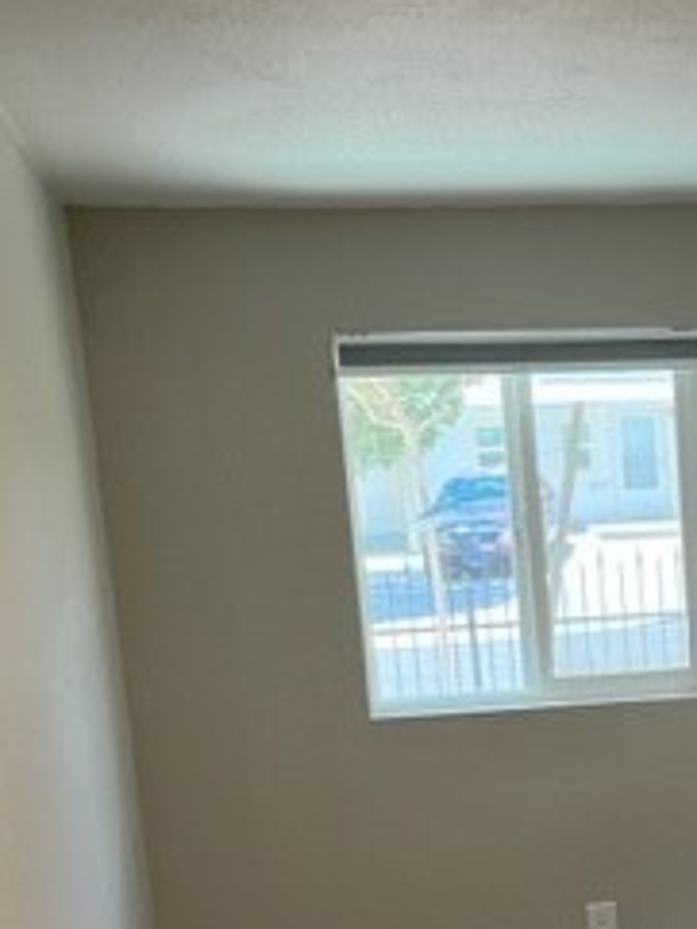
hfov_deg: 20.3
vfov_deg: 26.3
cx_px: 770
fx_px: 1851
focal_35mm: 69
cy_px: 975
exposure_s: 1/60
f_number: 1.6
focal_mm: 5.1
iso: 100
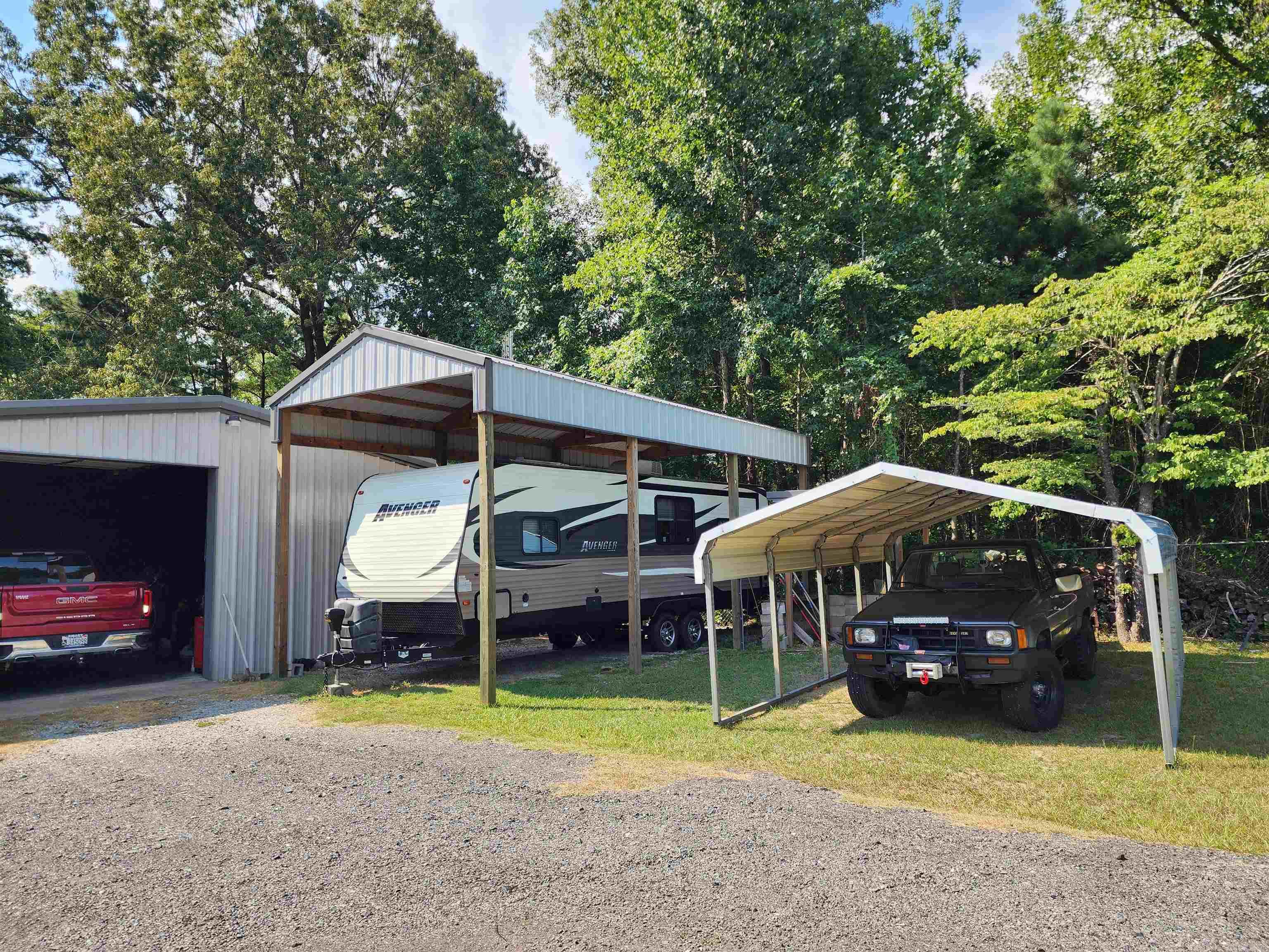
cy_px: 476
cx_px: 634
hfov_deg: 73.9
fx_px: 843
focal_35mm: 23
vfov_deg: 58.9
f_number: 1.8
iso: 12
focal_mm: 6.4
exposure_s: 1/466
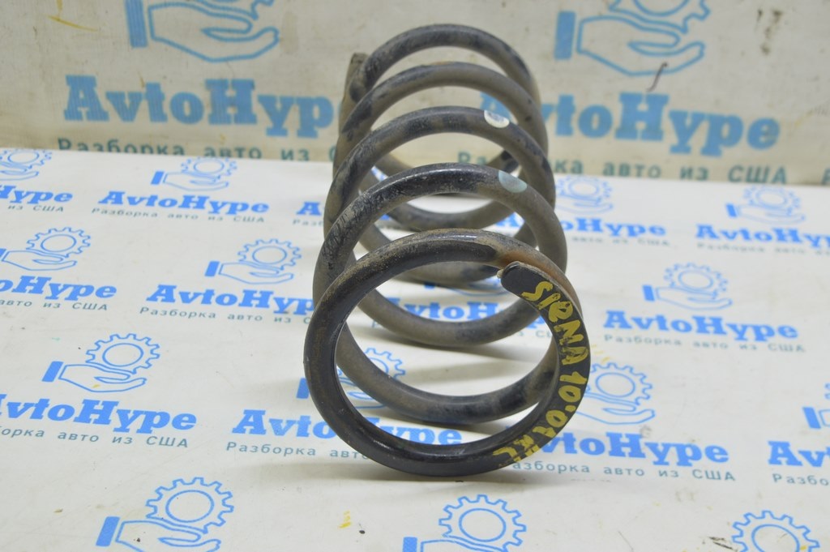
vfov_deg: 28.0
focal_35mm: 48
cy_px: 276
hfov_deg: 41.1
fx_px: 1106
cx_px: 415
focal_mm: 32
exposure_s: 1/20
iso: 400
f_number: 5.6
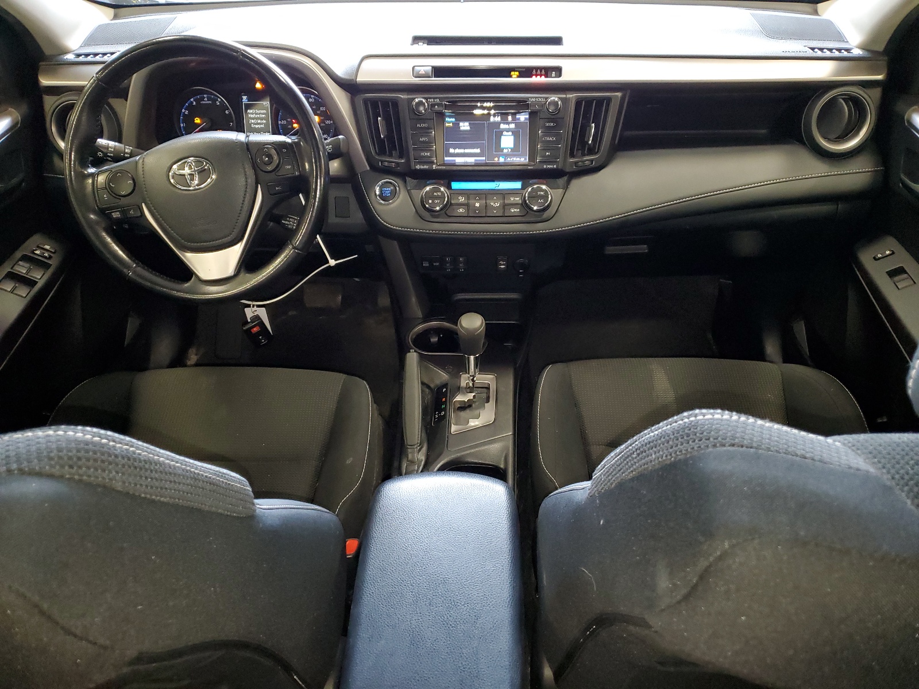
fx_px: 690
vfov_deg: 53.1
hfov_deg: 67.3
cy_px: 344
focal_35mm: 26
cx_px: 460
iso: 321
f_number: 1.5
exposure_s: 1/30
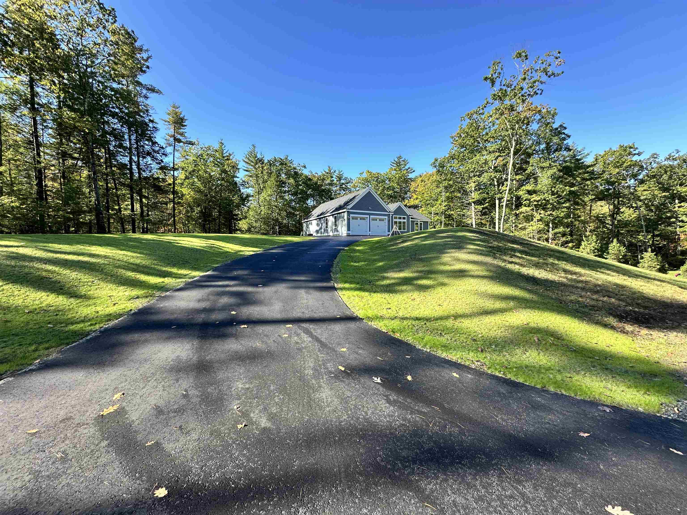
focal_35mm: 14
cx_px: 344
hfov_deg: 102.1
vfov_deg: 85.7
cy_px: 258
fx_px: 278
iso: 40
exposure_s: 1/481
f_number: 2.2
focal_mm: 2.22
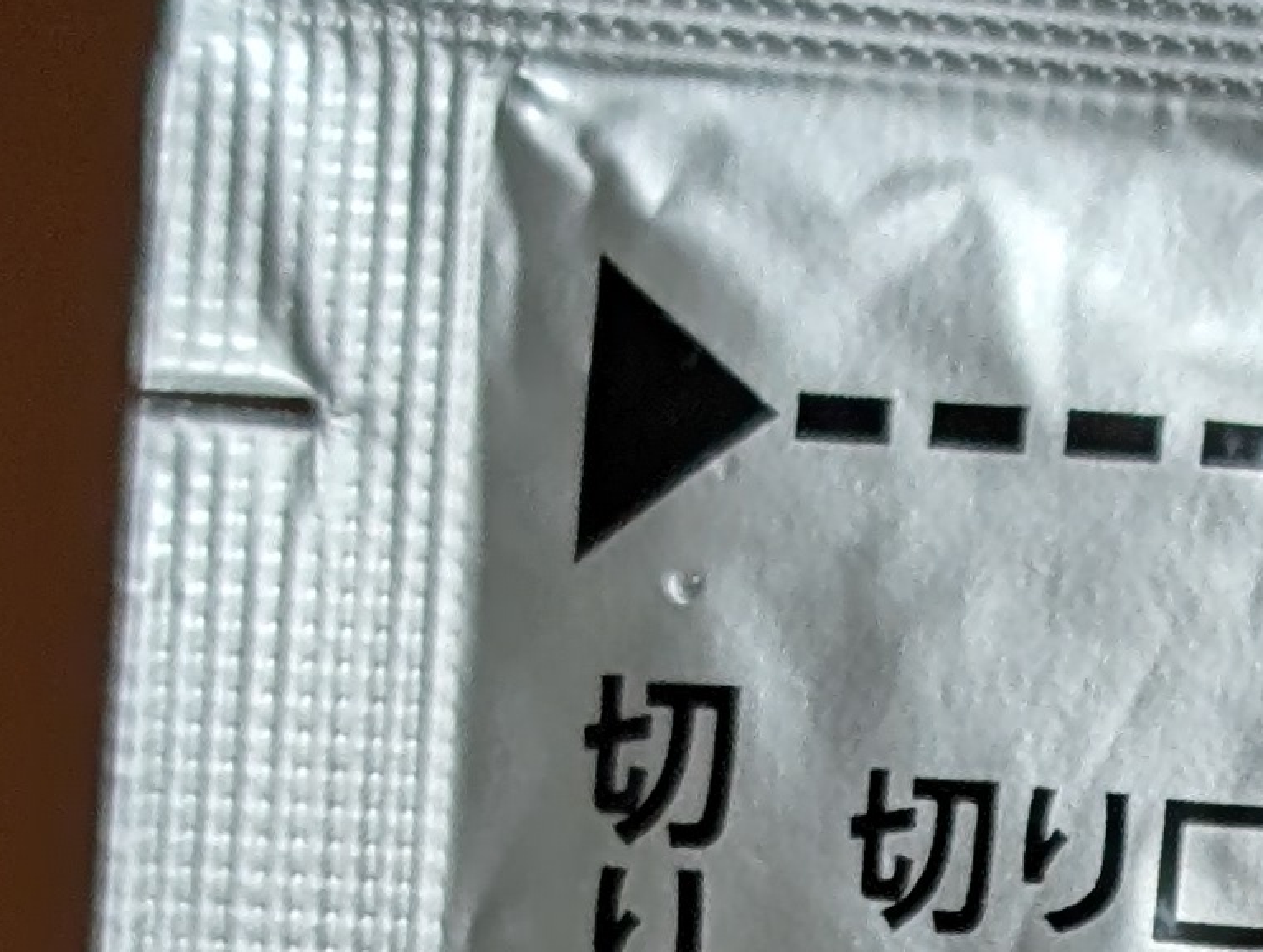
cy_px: 2127
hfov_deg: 7.5
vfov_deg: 5.5
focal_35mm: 261
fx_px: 9538
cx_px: 1426
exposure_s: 1/85.7
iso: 26
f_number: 1.68
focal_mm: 6.9
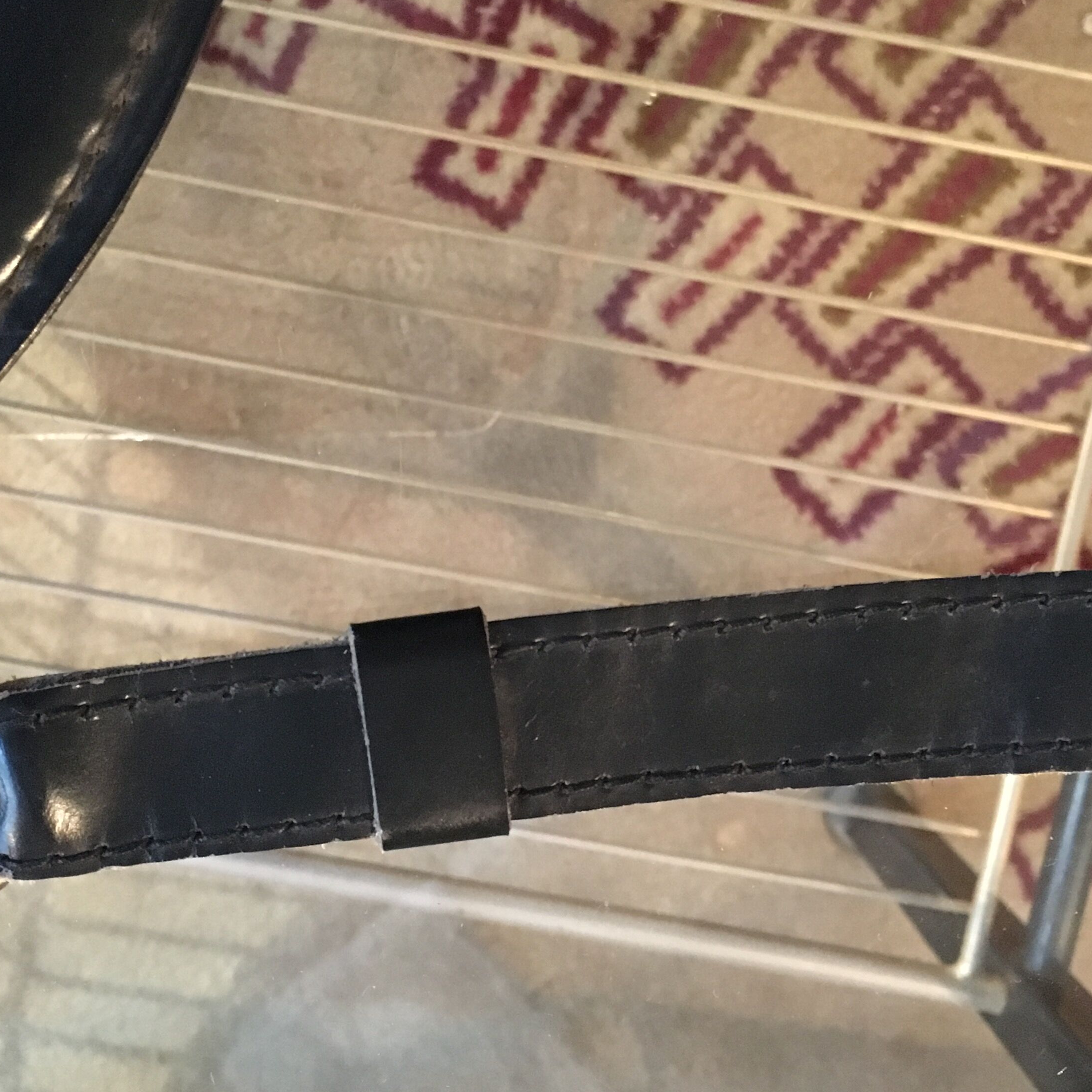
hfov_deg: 36.1
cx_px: 521
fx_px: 1677
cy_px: 636
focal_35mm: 47
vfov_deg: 36.0
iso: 320
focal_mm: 4.15
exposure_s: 1/17
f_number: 2.2
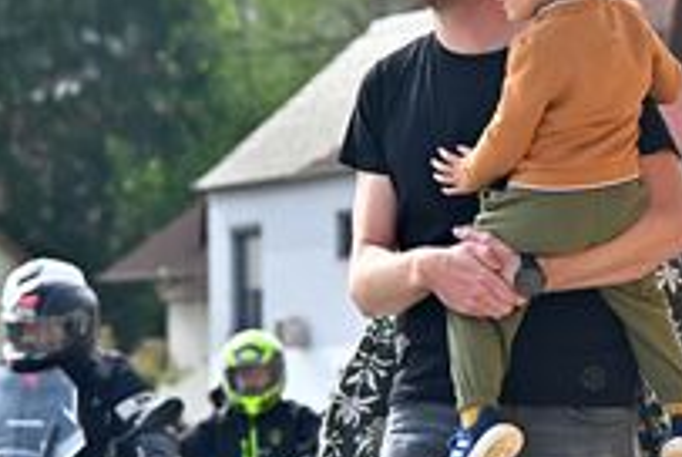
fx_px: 7342
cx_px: 588
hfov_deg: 5.3
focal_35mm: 387
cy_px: 363
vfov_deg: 3.6
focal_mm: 175
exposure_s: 1/1600
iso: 1600
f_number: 10
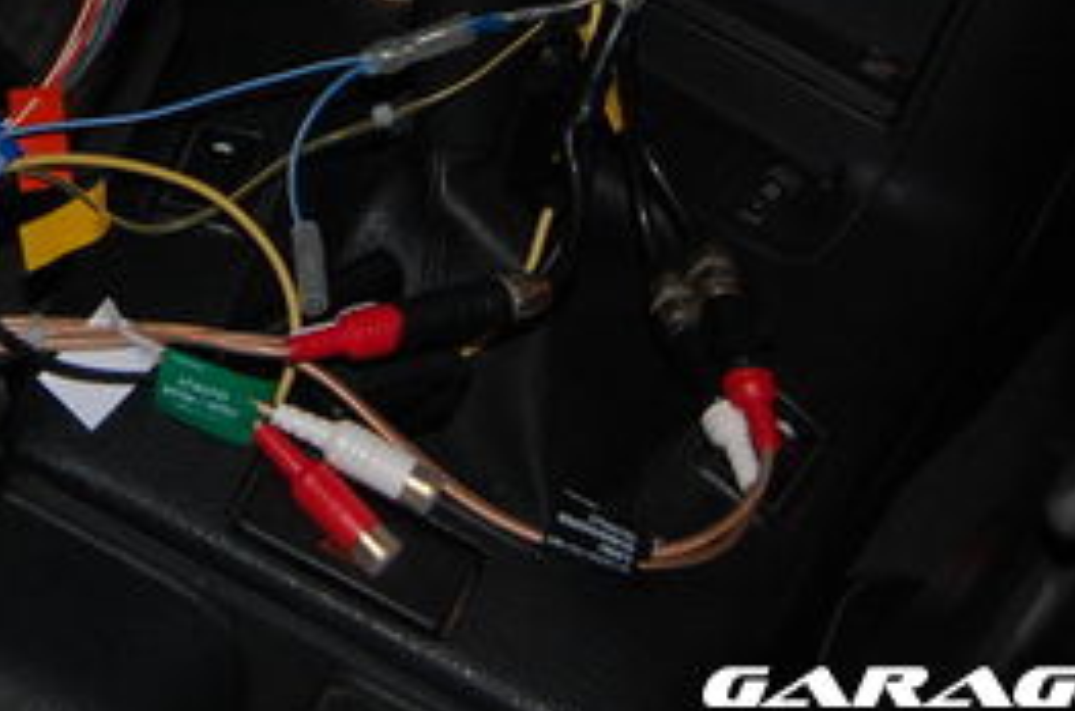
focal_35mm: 95
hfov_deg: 21.0
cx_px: 94
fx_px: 2830
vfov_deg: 13.9
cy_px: -139
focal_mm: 26
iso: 400
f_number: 4
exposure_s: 1/60
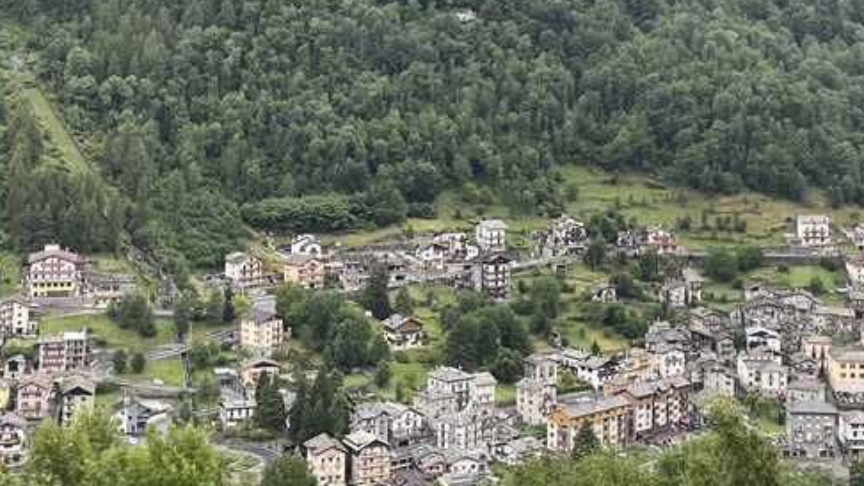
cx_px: 448
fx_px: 1603
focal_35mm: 70
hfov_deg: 30.2
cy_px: -64
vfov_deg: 16.6
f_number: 1.6
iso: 50
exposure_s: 1/544
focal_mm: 5.1
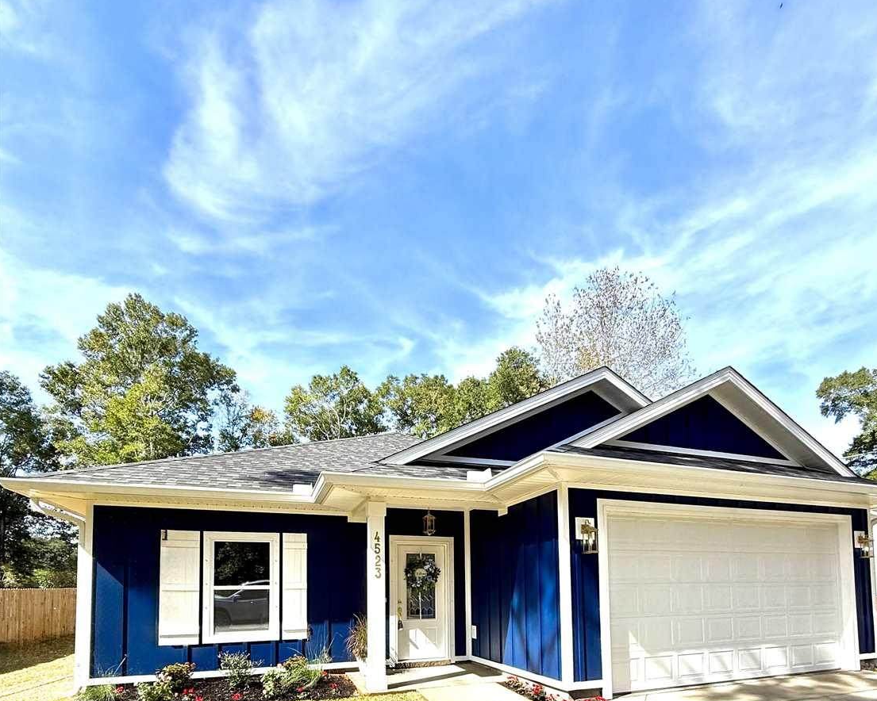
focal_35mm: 19
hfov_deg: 83.3
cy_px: 567
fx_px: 493
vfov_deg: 64.2
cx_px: 454
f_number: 2.2
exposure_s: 1/1167
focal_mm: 2.22
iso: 50
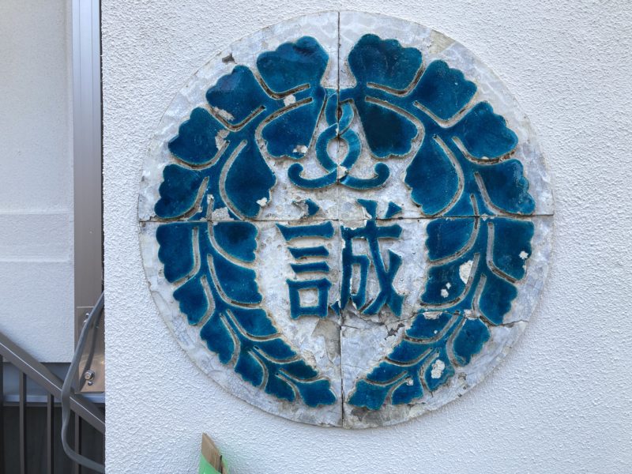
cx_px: 316
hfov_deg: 63.4
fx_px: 511
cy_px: 237
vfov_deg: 49.7
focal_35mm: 28
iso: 20
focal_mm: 3.99
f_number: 1.8
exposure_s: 1/216
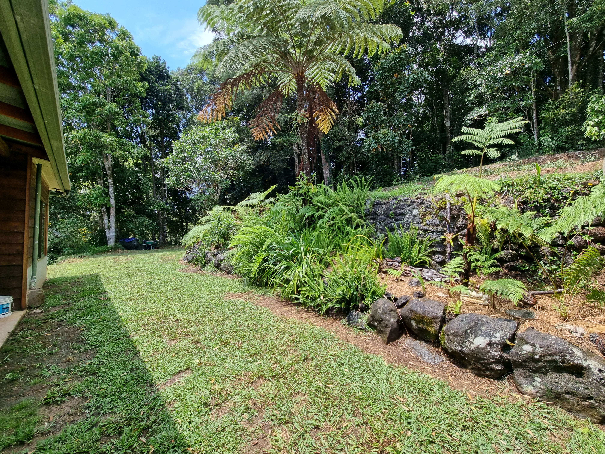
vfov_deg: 89.9
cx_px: 302
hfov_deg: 106.2
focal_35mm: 13
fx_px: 227
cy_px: 227
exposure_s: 1/532
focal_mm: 2.2
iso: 50
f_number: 2.2
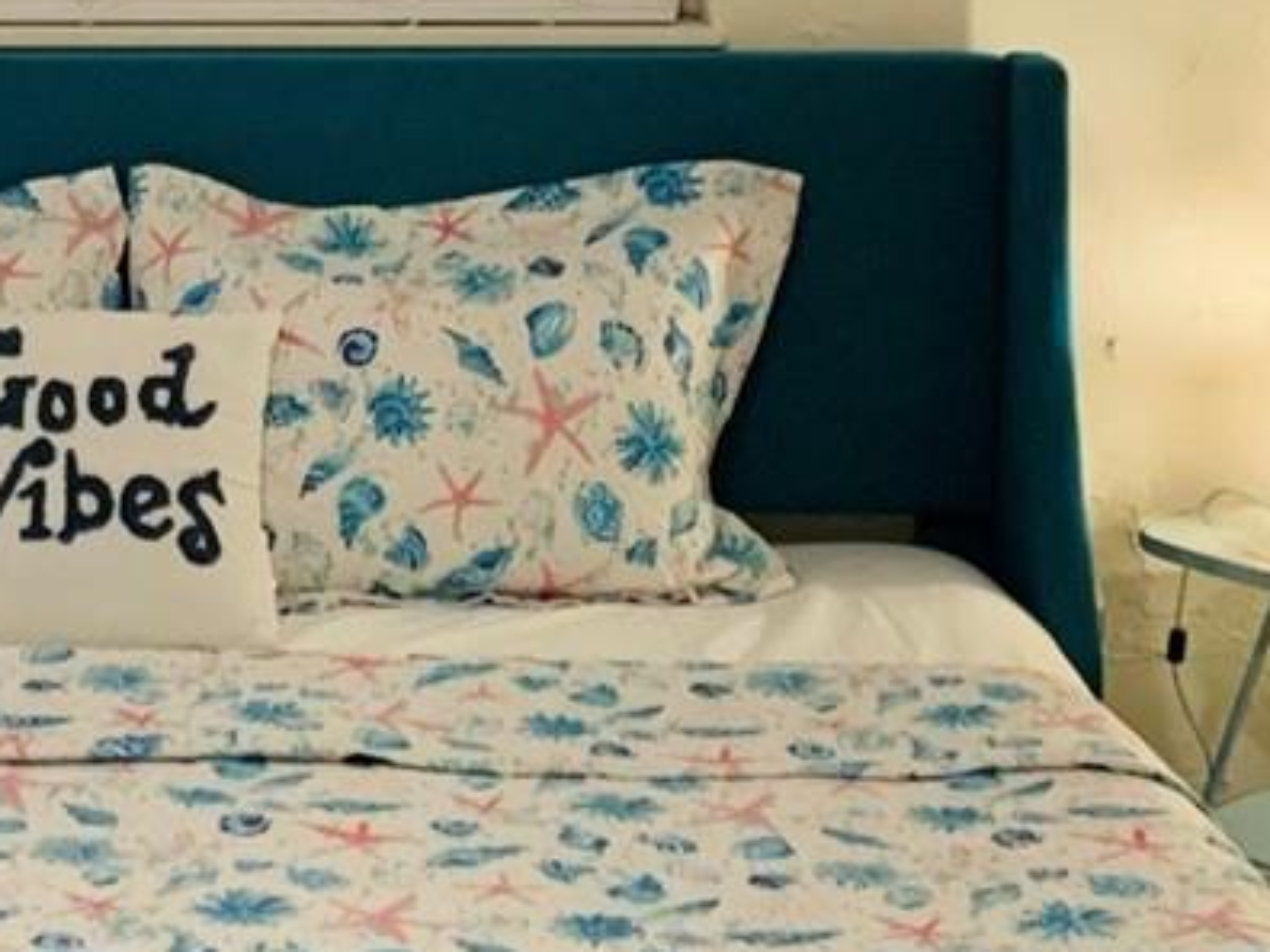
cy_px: 269
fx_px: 3852
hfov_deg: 18.3
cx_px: 67
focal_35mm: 105
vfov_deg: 14.1
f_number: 1.8
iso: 320
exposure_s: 1/60
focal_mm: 4.25
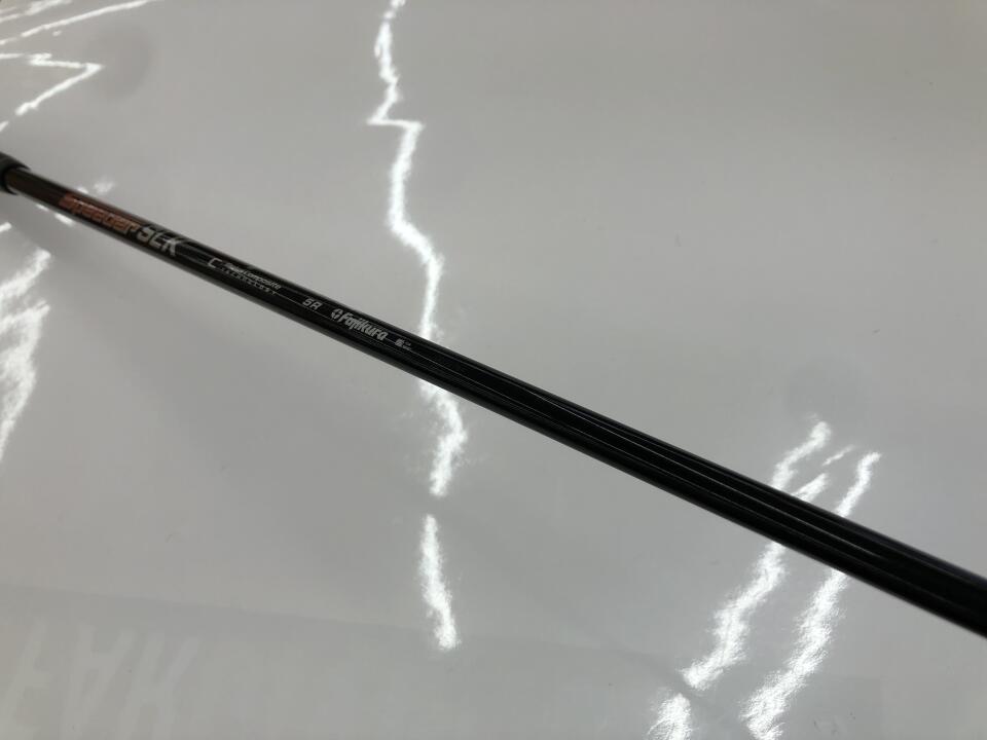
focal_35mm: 28
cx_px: 494
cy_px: 370
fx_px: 798
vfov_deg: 49.7
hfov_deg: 63.4
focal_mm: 3.99
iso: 20
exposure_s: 1/156
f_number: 1.8
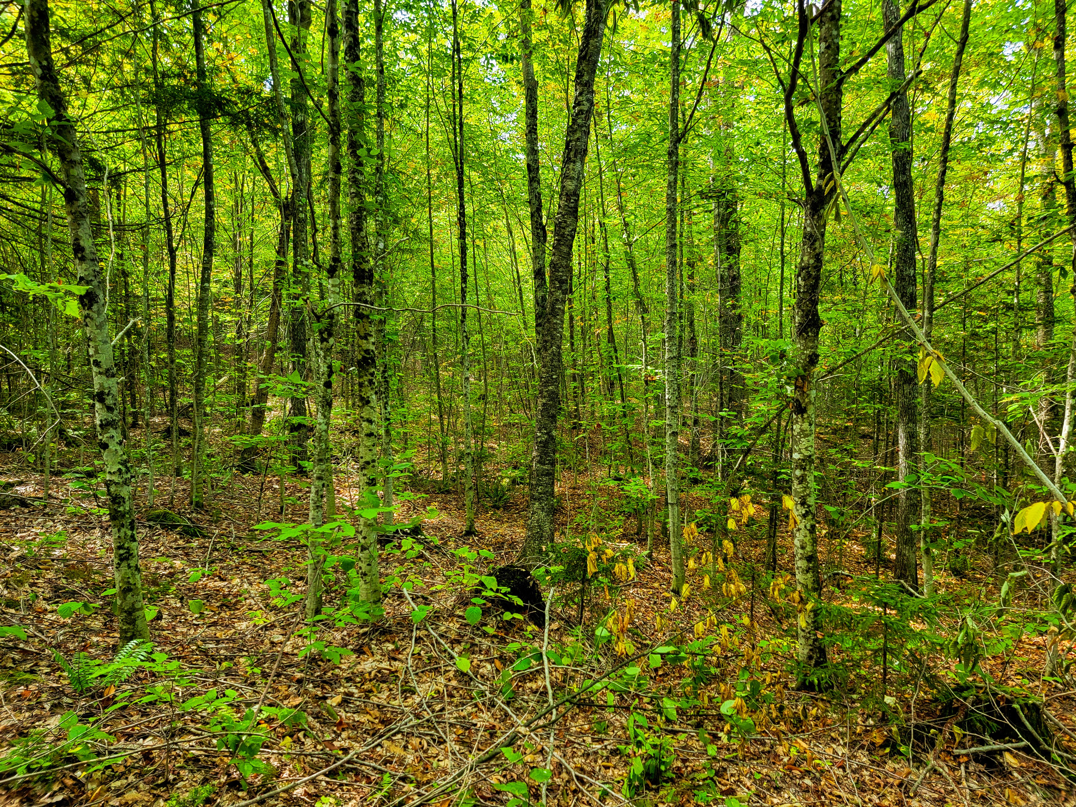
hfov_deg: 71.6
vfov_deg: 56.8
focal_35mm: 24
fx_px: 746
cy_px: 404
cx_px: 538
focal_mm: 6.7
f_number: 1.8
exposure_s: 1/120
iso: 160
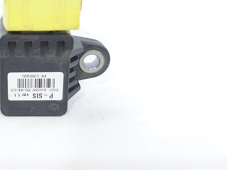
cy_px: 34
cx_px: 4
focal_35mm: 48
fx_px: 315
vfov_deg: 29.6
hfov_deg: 36.0
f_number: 1.8
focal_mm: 5.23
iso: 100
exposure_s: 1/50
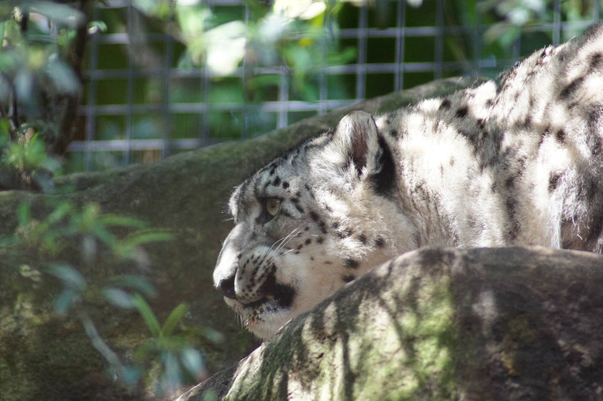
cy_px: 200
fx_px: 7533
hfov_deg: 4.6
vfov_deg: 3.1
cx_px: 302
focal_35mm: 450
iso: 1600
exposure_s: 1/250
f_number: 5.6
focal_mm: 300
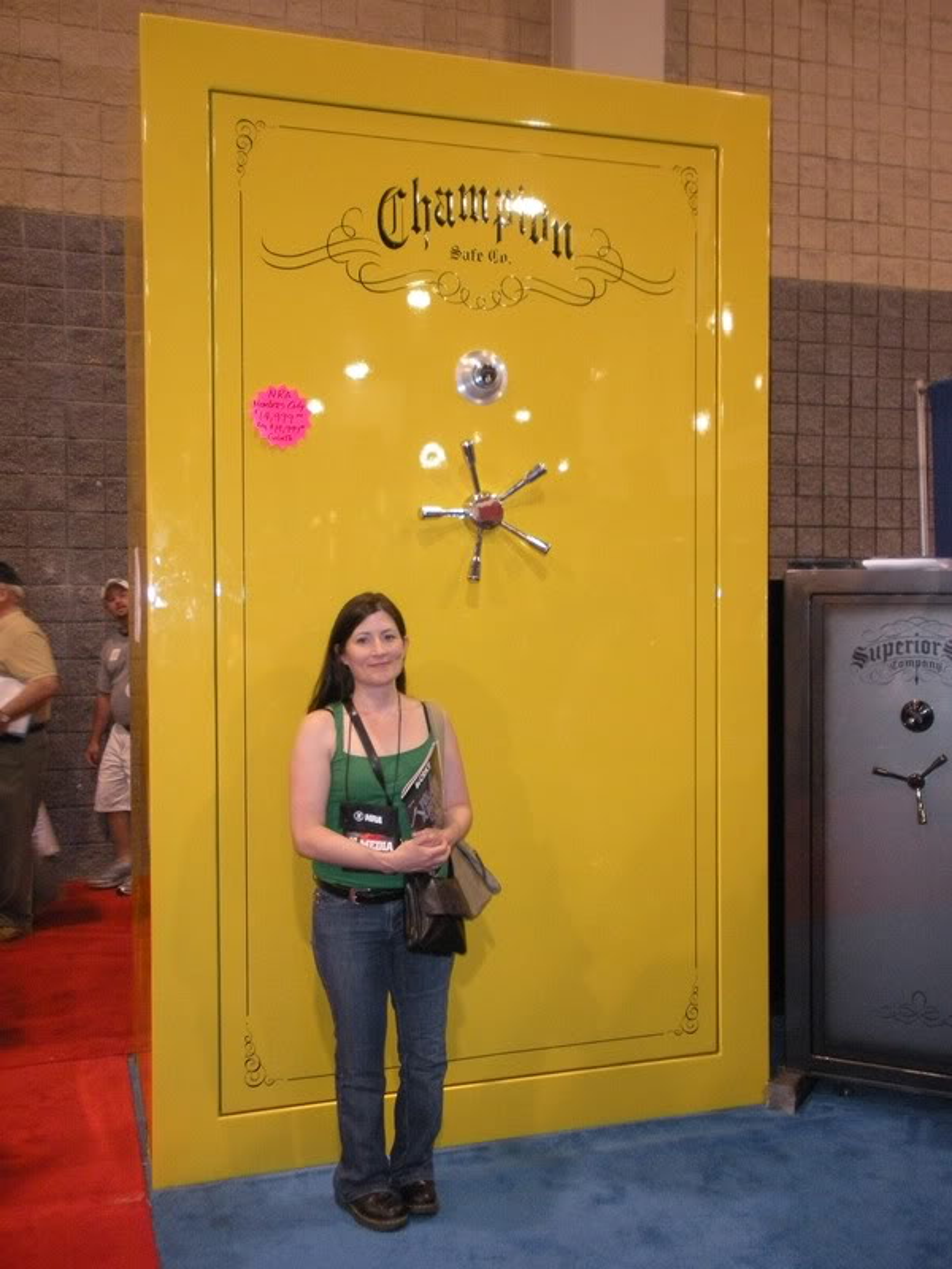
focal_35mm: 35
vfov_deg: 52.6
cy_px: 634
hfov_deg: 40.7
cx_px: 476
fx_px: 1283
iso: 400
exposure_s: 1/30
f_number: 3.5
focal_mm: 6.3
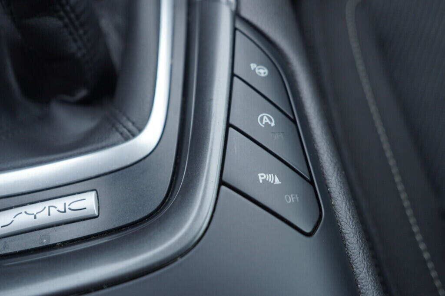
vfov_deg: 36.9
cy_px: 148
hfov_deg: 53.1
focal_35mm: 36
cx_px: 222
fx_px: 445
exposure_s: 1/40
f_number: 2.8
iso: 125
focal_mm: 24
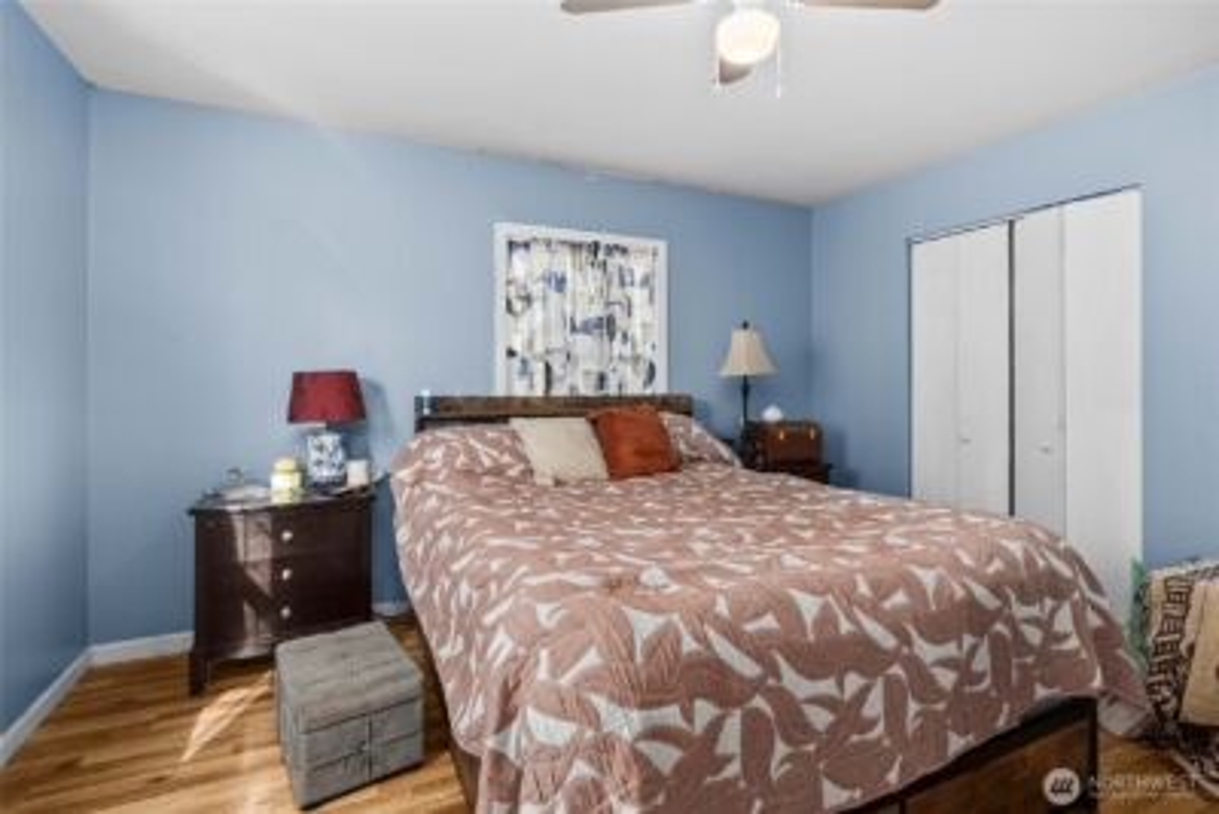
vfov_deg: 73.8
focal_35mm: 16
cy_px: 407
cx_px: 610
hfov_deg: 96.7
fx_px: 542
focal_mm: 16
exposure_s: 1/6
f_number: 7.1
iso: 1000
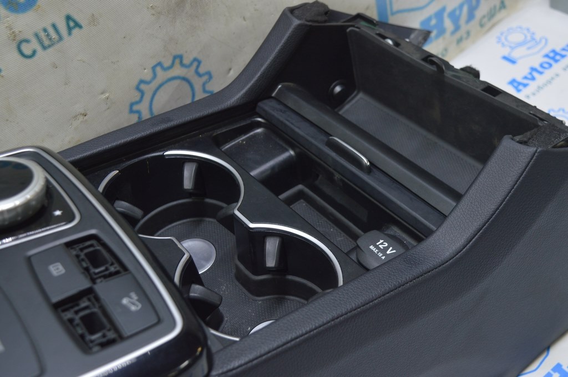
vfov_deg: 29.8
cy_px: 188
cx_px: 284
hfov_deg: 43.6
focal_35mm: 45
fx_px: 709
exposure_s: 1/20
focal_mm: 30
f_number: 5.6
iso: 400
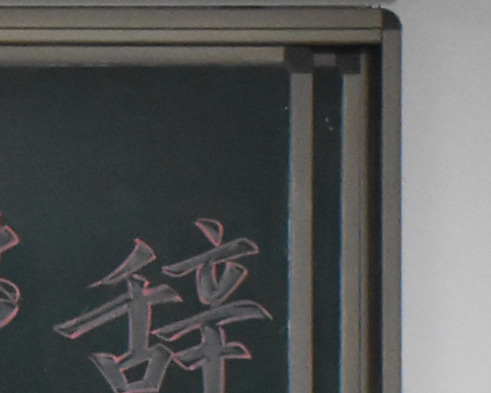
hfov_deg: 4.2
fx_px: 6336
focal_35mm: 436
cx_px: -1263
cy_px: 606
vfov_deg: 3.5
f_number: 5.6
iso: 4000
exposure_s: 1/125
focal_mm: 42
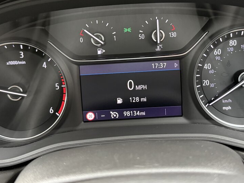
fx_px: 303
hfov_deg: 43.8
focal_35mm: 43
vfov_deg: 33.5
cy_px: 69
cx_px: 135
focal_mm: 6.76
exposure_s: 1/35
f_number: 1.78
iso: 800
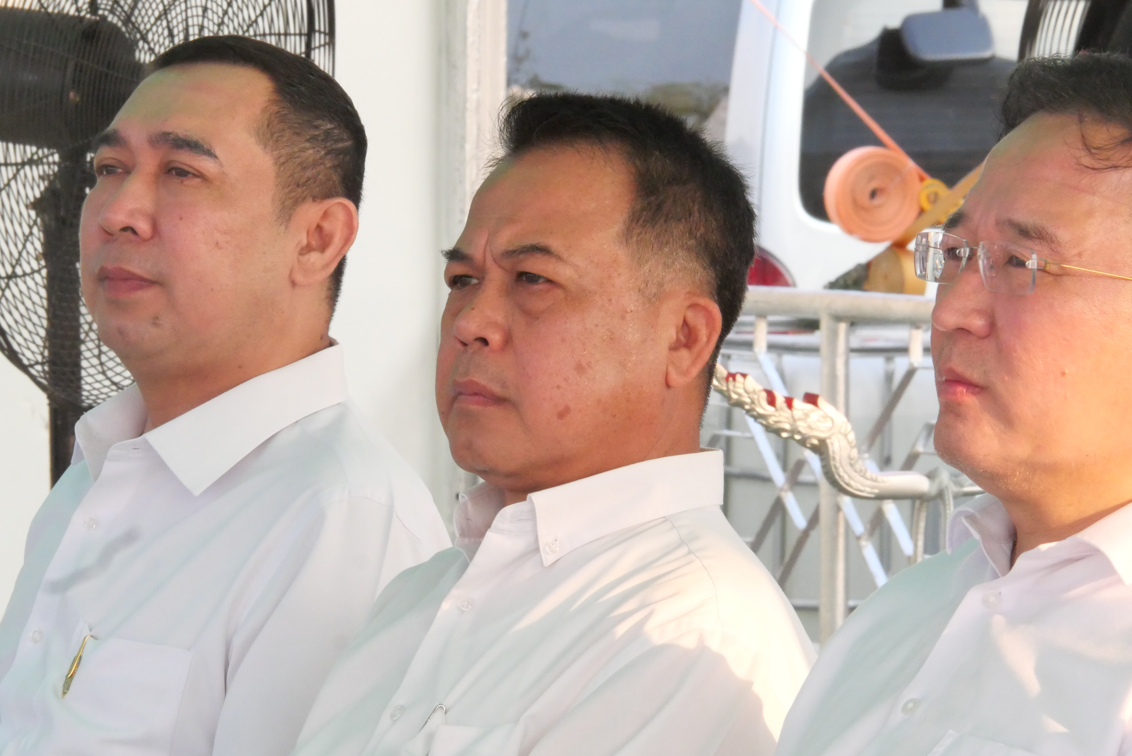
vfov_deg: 4.6
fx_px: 9470
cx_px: 566
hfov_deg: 6.8
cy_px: 378
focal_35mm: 301
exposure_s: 1/125
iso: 4000
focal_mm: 145
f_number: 22
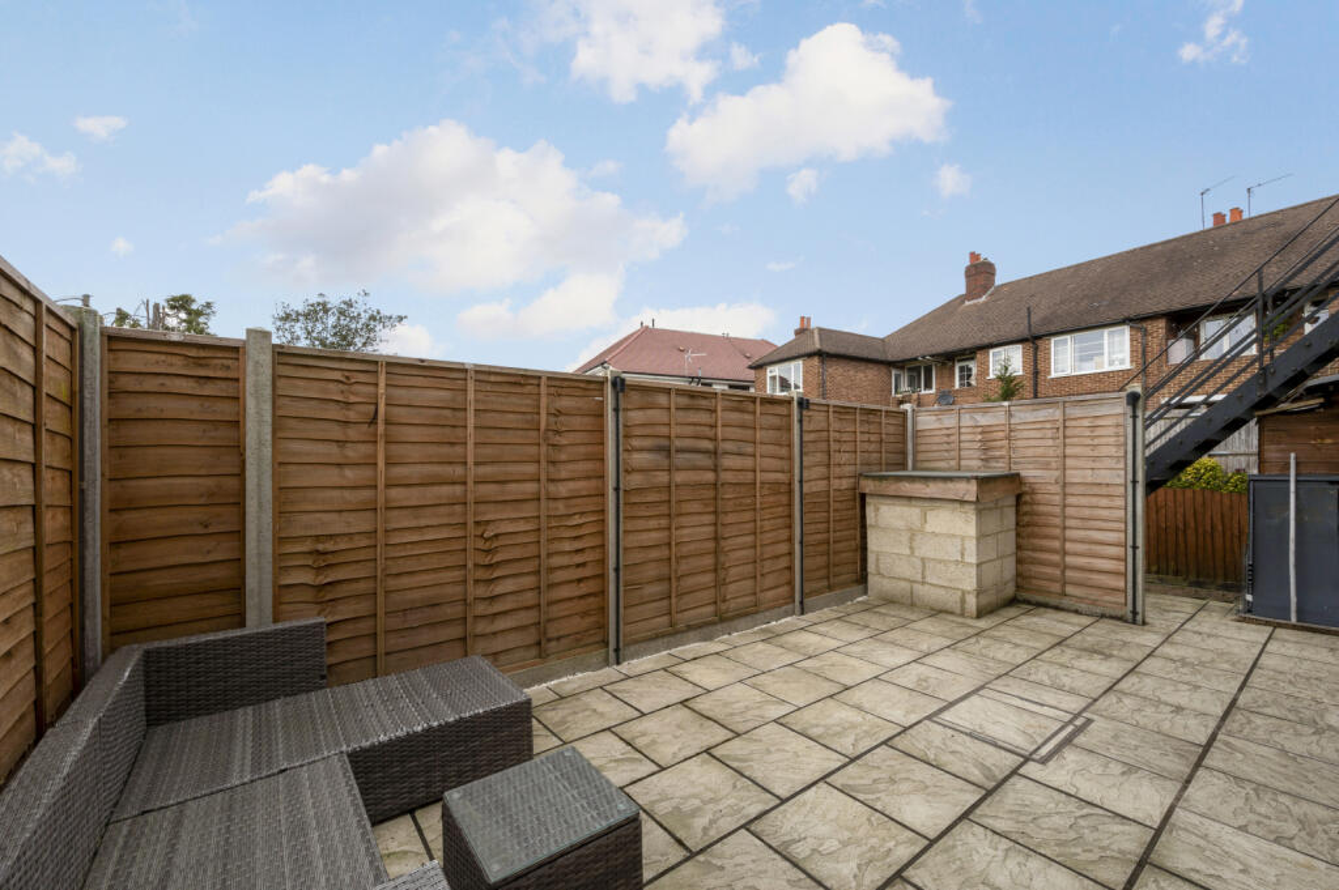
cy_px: 445
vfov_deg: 81.1
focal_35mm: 14
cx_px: 670
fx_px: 520
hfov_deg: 104.3
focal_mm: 14
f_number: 16
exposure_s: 1/60
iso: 200
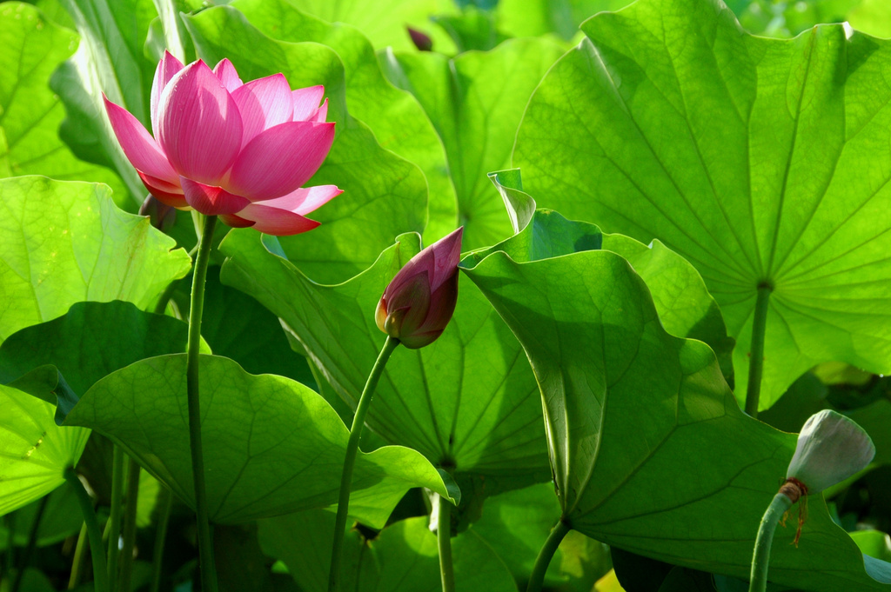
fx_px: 2782
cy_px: 296
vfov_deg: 12.2
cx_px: 446
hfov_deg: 18.2
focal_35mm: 112
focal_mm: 75
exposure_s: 1/100
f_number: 9
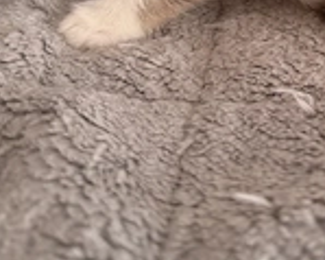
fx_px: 606
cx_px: 301
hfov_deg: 28.7
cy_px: -70
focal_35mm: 63
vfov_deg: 22.0
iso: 200
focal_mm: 6.76
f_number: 1.78
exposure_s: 1/101
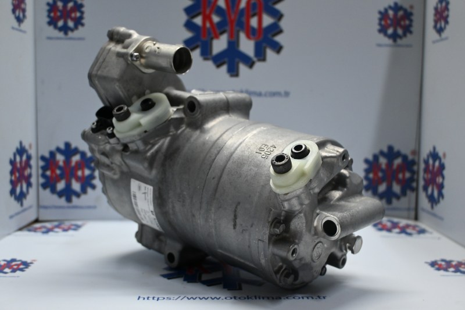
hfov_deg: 47.2
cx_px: 232
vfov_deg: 32.4
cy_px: 155
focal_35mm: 41
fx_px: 533
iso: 1100
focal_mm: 27.5
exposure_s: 1/125
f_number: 4.5
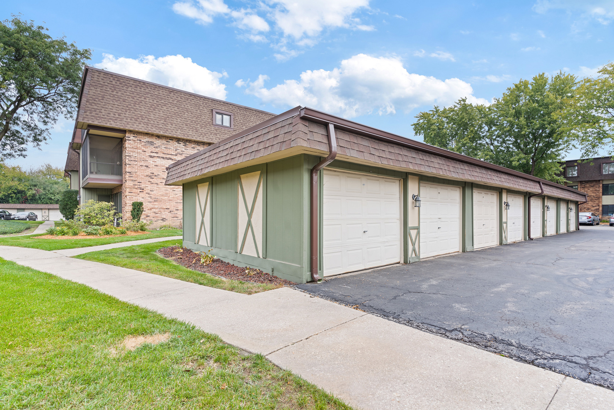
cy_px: 205
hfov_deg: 93.3
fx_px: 290
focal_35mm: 17
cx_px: 307
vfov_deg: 70.4
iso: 64
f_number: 8
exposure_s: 1/5
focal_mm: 17
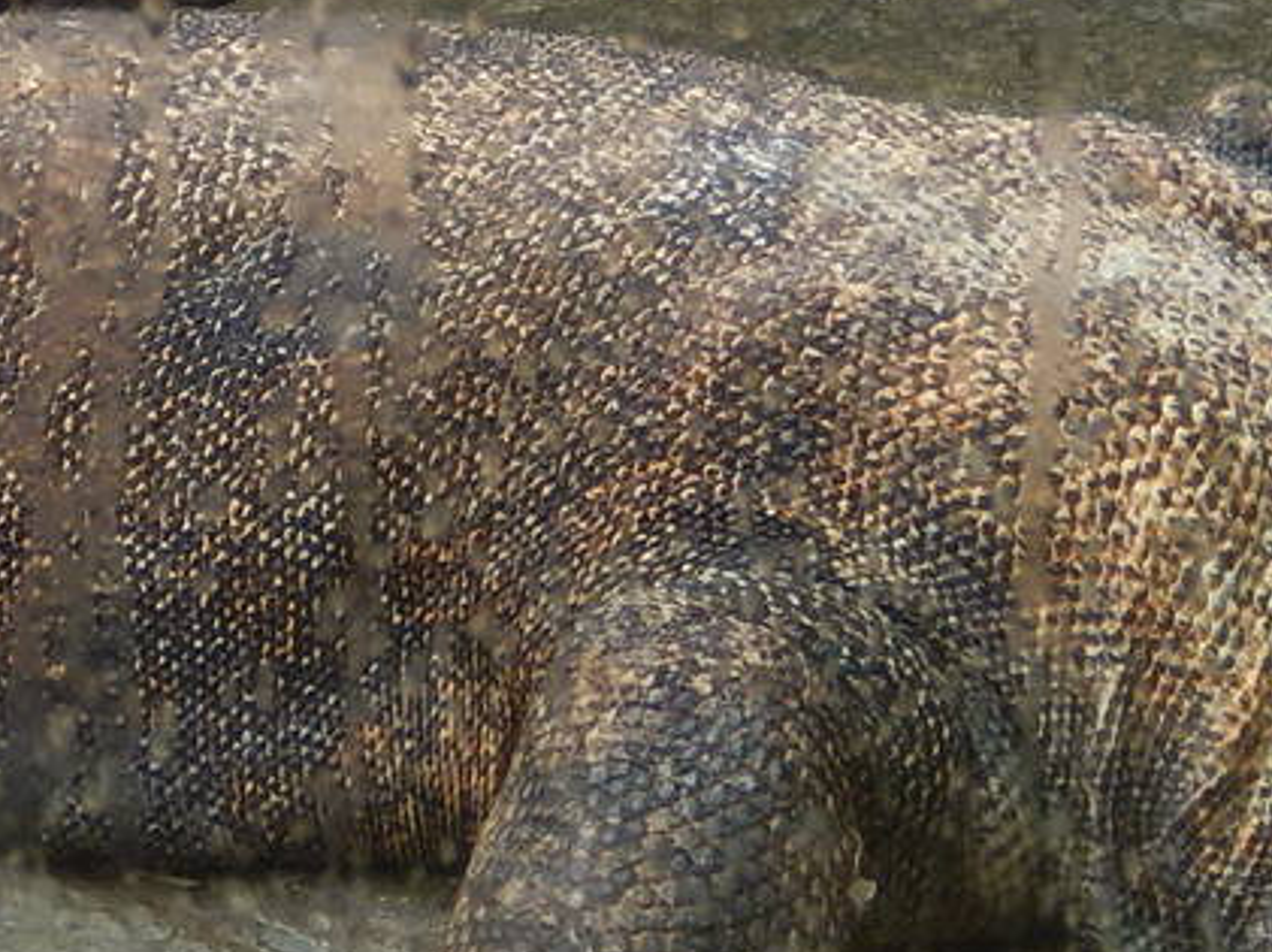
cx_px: 211
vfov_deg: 7.6
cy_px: 632
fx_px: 7123
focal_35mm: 194
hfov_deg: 10.2
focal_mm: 9.2
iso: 125
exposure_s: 1/125
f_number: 4.5
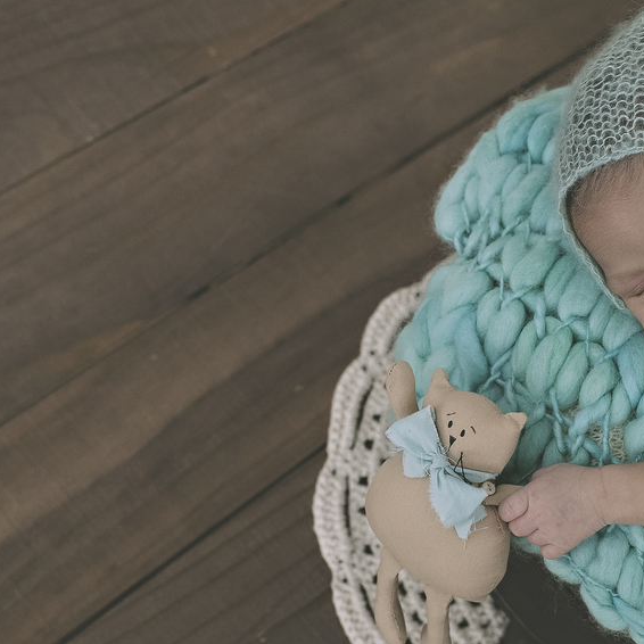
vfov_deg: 27.1
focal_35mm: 63
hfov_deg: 26.6
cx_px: 550
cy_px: 427
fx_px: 1326
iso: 640
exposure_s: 1/250
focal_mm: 35
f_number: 5
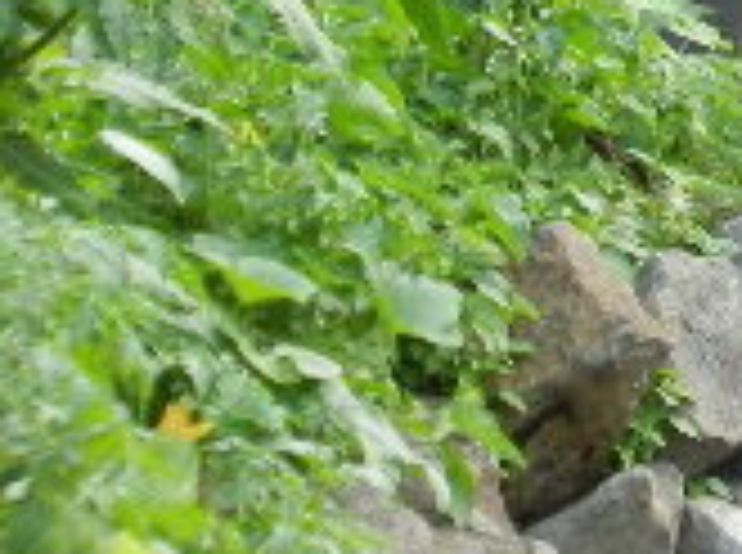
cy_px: -766
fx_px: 12790
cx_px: 1637
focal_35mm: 598
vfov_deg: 2.5
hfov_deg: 3.3
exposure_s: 1/60
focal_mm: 22.2
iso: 200
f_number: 5.1
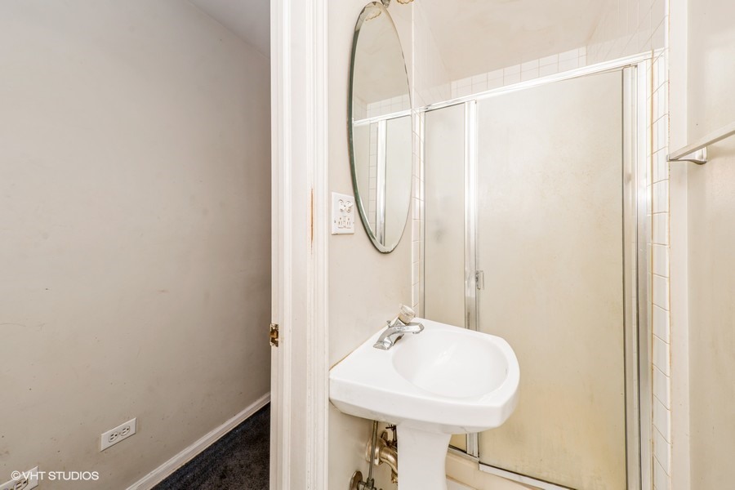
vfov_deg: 90.0
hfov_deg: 112.6
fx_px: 245
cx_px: 368
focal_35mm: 12
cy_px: 245
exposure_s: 1/125
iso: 200
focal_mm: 12
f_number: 8
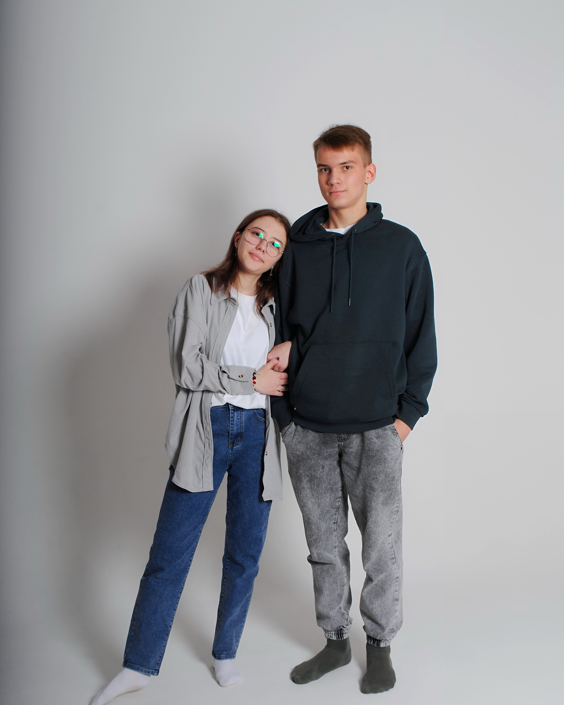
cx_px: 278
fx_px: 1001
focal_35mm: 48
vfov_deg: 38.7
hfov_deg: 31.5
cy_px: 387
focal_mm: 28
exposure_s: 1/200
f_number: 5.6
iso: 400
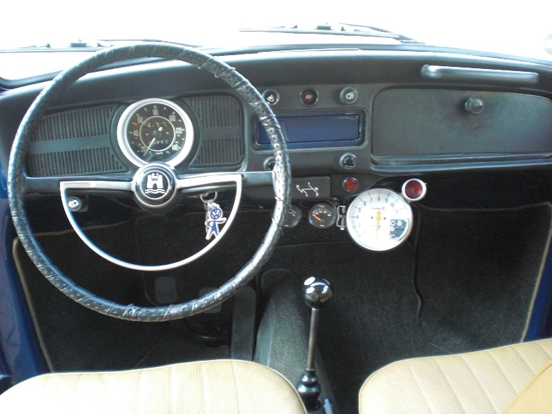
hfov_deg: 49.0
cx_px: 276
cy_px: 207
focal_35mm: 38
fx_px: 606
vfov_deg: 37.7
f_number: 3.1
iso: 400
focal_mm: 6.3
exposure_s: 1/100
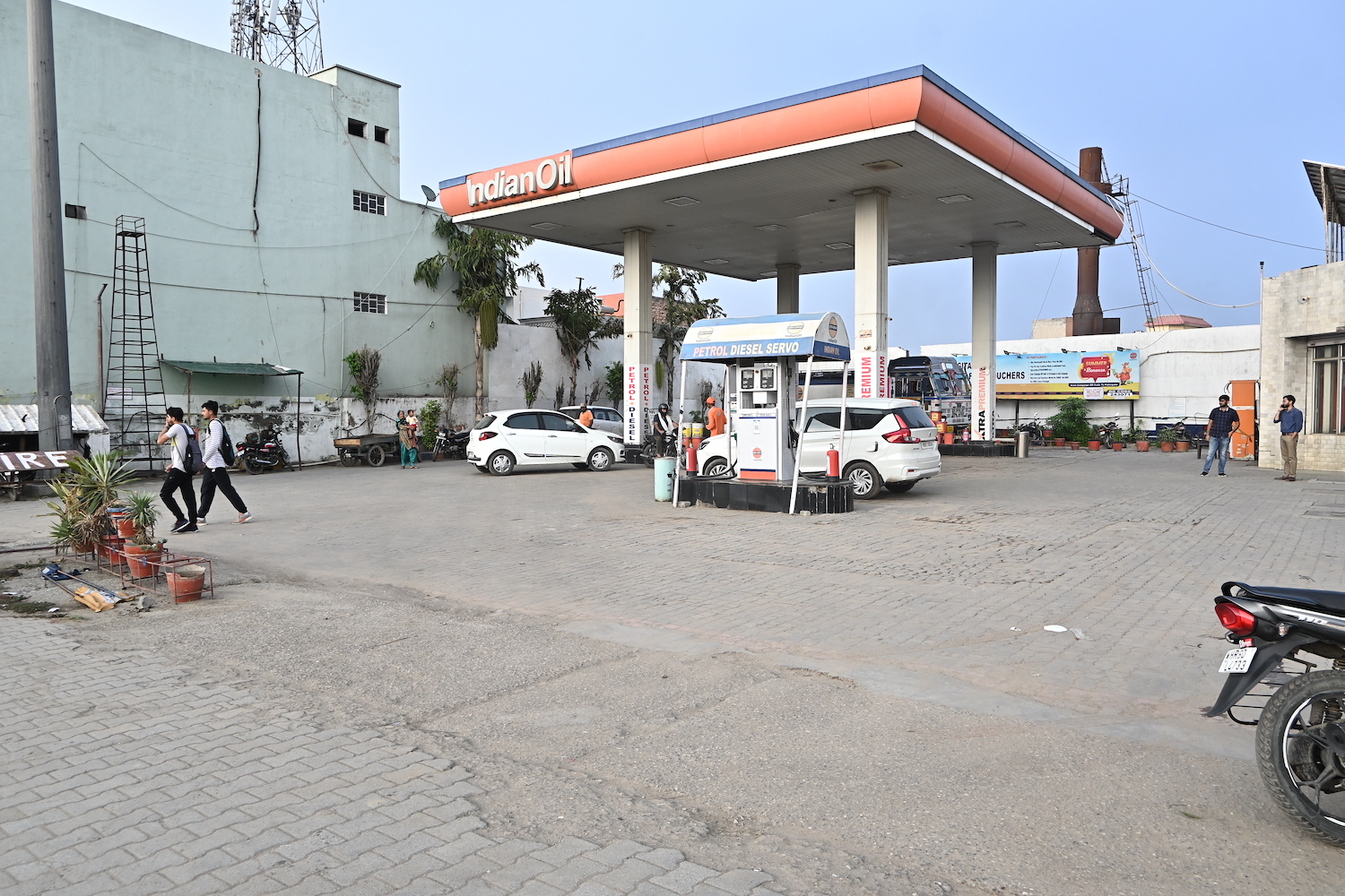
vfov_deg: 49.1
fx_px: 981
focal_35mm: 26
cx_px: 672
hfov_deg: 68.9
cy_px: 448
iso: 200
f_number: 5
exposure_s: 1/125
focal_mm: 17.5
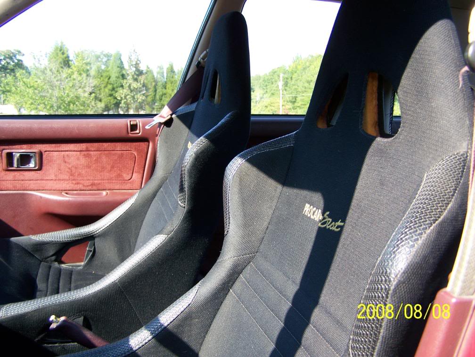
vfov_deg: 37.8
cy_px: 178
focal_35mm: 38
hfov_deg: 48.9
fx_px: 522
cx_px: 238
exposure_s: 1/160
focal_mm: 6.3
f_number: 2.8
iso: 80
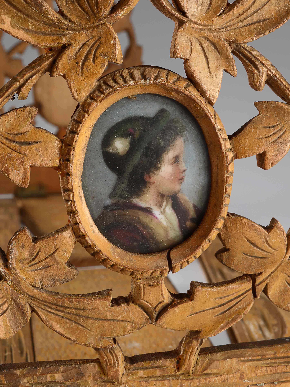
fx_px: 737
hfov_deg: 22.3
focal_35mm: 66
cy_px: 168
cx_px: 146
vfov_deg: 29.4
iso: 100
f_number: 14
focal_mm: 40
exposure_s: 1/80
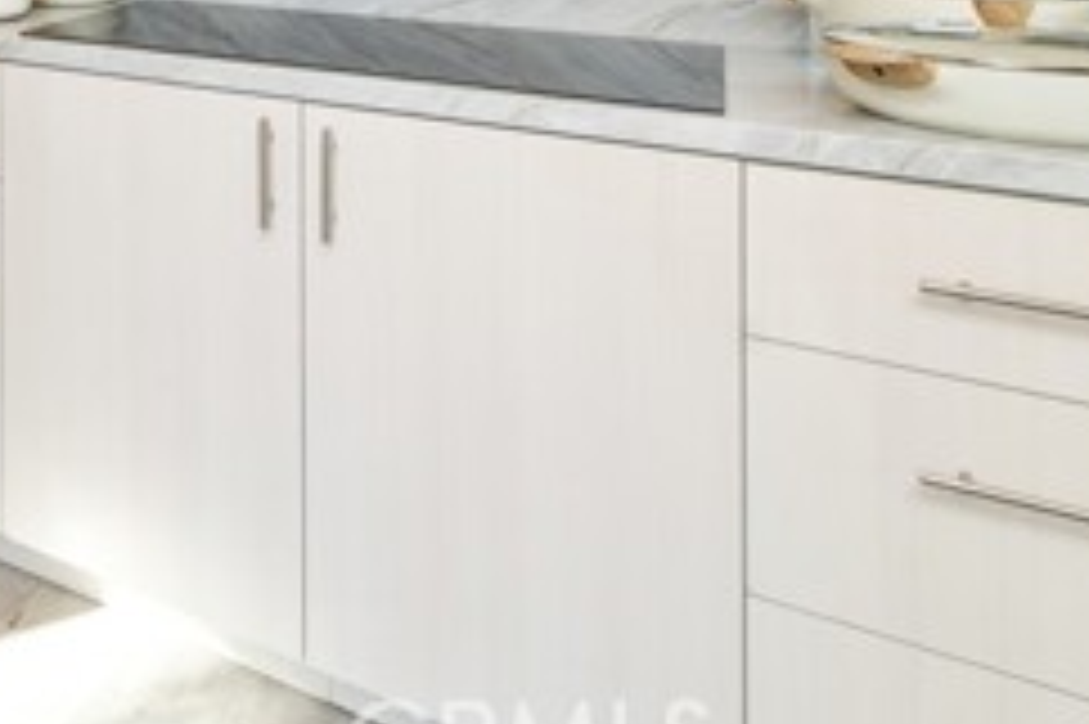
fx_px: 1118
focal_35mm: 37
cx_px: -140
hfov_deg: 40.6
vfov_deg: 30.3
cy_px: -153
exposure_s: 1/100
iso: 200
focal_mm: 14
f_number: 5
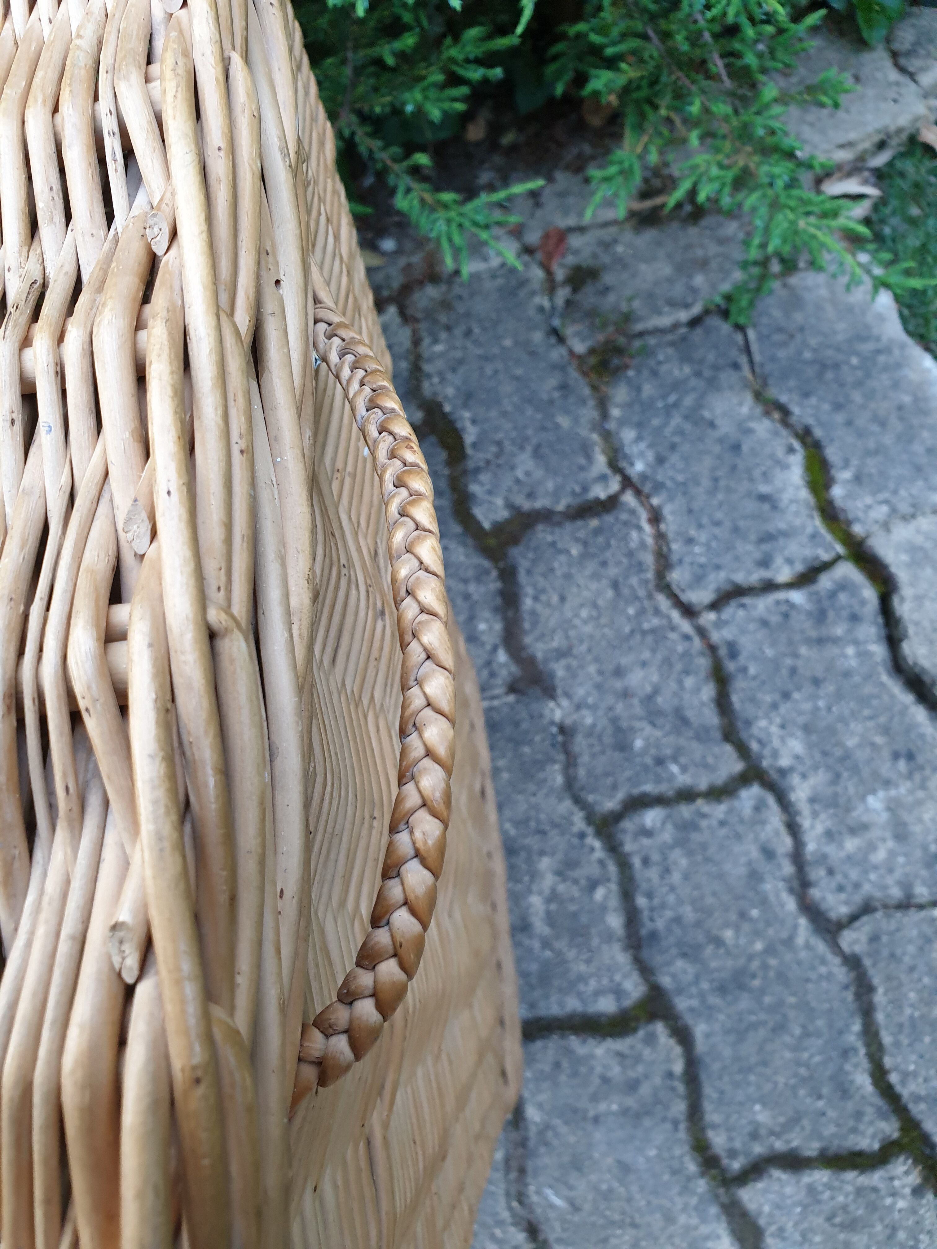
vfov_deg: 67.3
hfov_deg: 53.1
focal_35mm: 26
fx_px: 938
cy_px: 624
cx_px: 468
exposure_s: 1/50
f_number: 2.4
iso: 200
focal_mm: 4.3
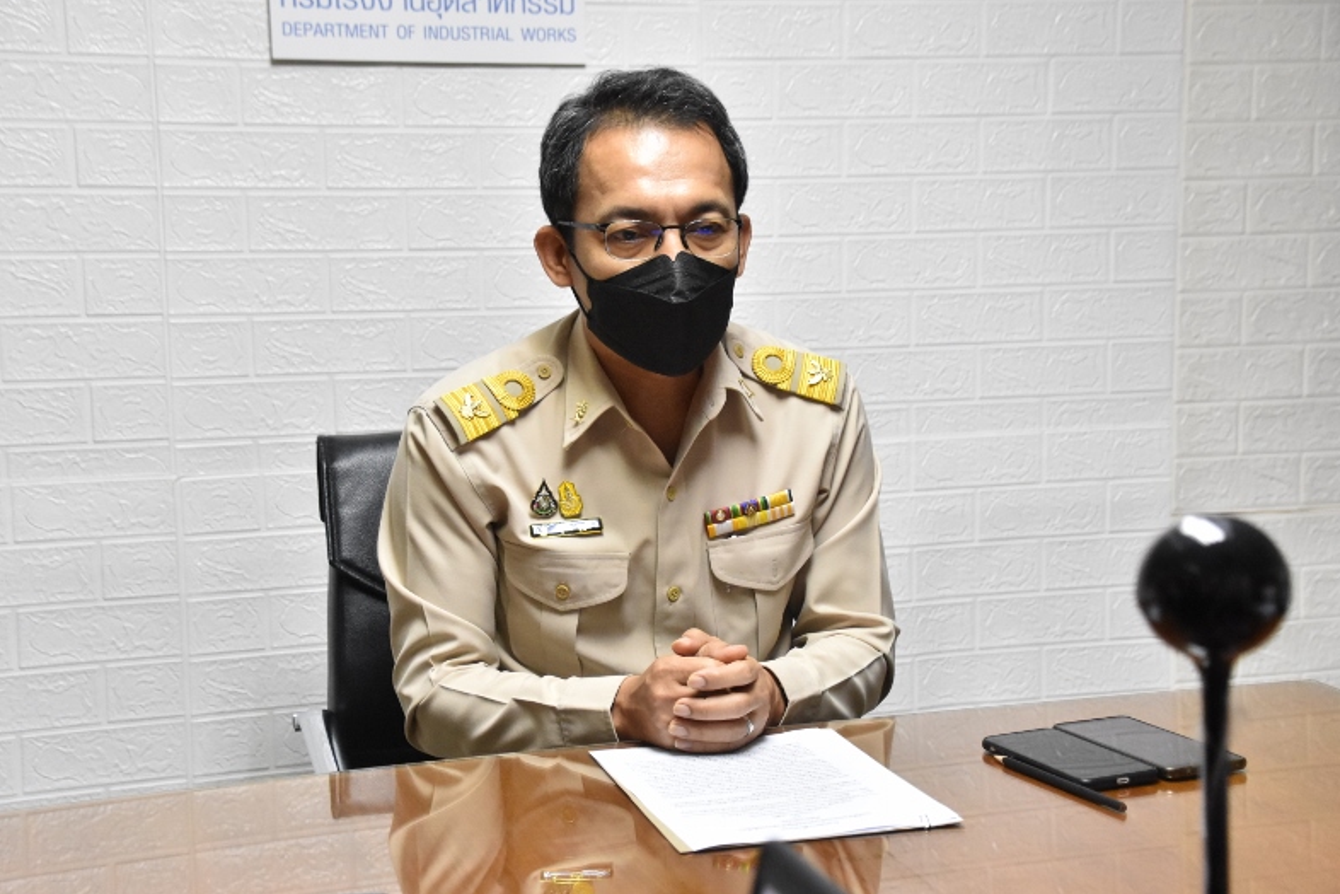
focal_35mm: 58
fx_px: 2159
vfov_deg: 23.4
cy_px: 450
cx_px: 665
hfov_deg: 34.5
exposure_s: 1/160
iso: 4000
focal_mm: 38
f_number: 5
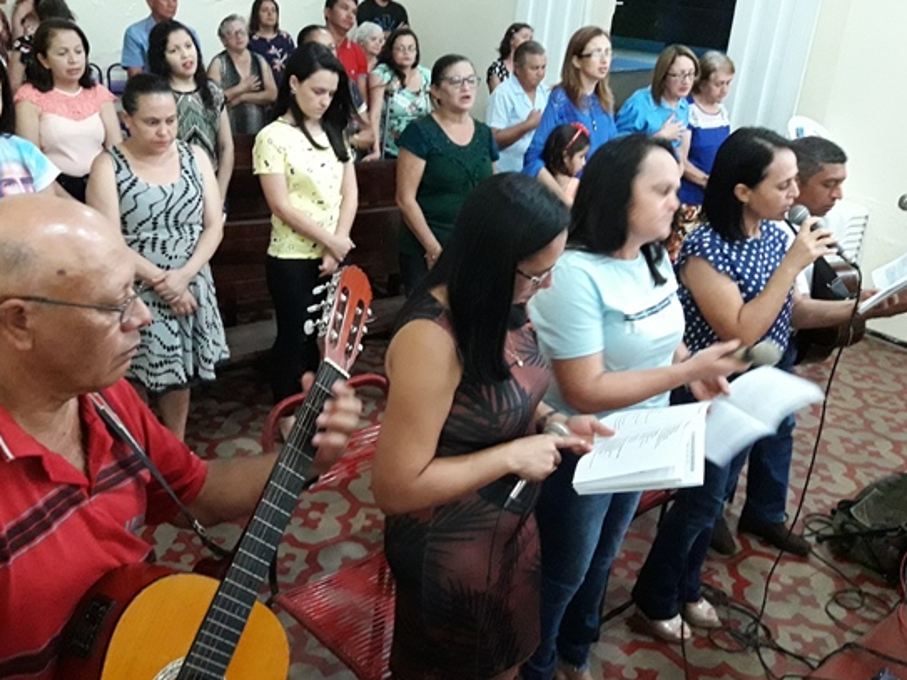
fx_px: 864
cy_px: 301
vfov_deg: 42.9
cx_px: 426
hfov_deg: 55.3
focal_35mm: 33
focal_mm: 3.7
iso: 640
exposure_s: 1/20
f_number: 1.9
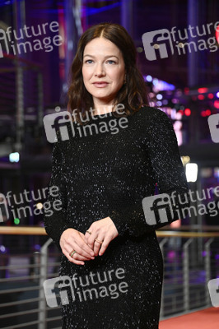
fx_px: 1060
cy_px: 164
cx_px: 110
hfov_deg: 11.8
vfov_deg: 17.7
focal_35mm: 116
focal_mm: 116
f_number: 5.6
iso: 5000
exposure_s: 1/200
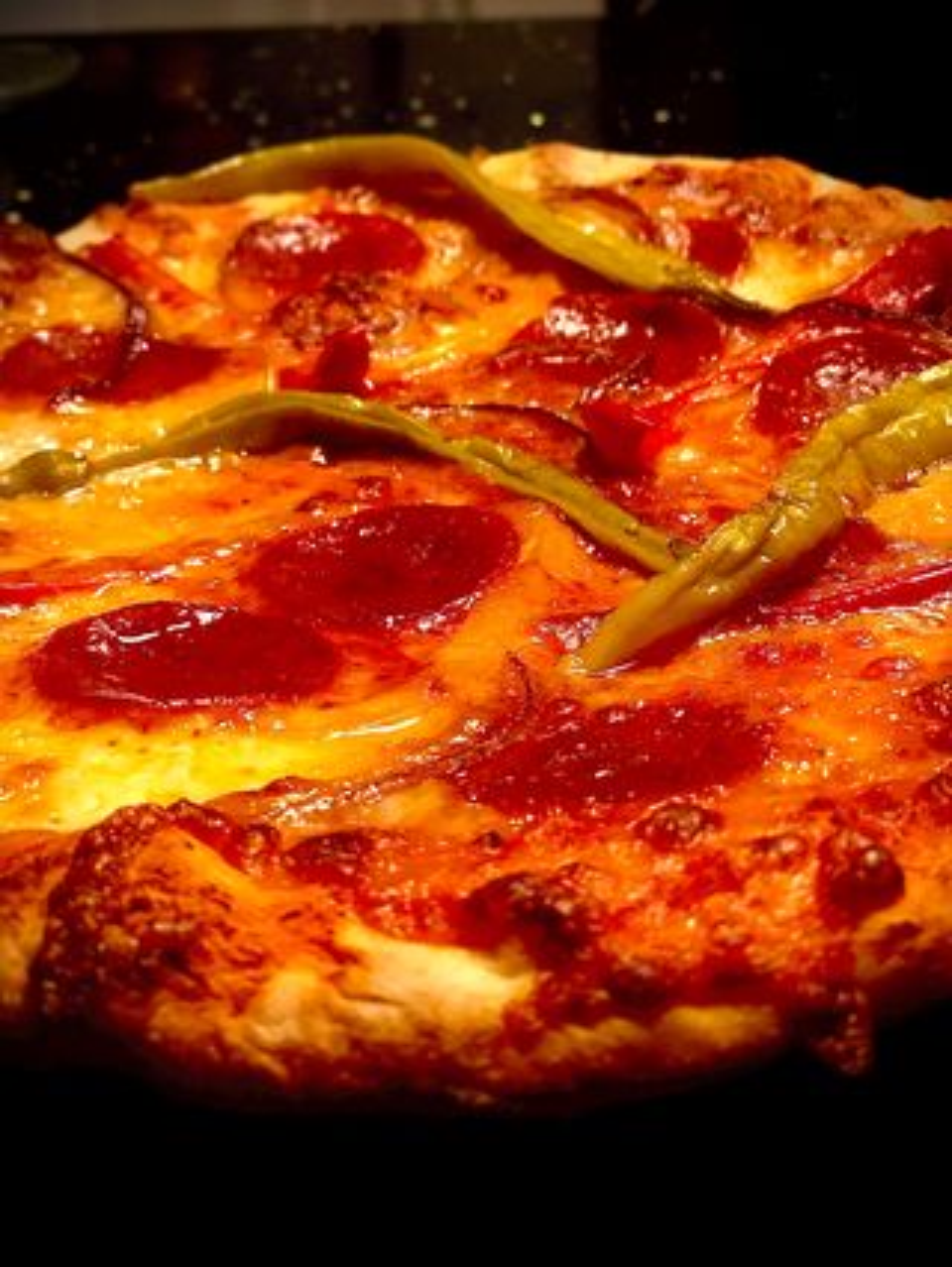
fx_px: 1905
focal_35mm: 52
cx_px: 476
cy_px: 634
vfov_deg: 36.8
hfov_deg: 28.1
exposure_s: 1/8
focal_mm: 6
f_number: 2.4
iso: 160
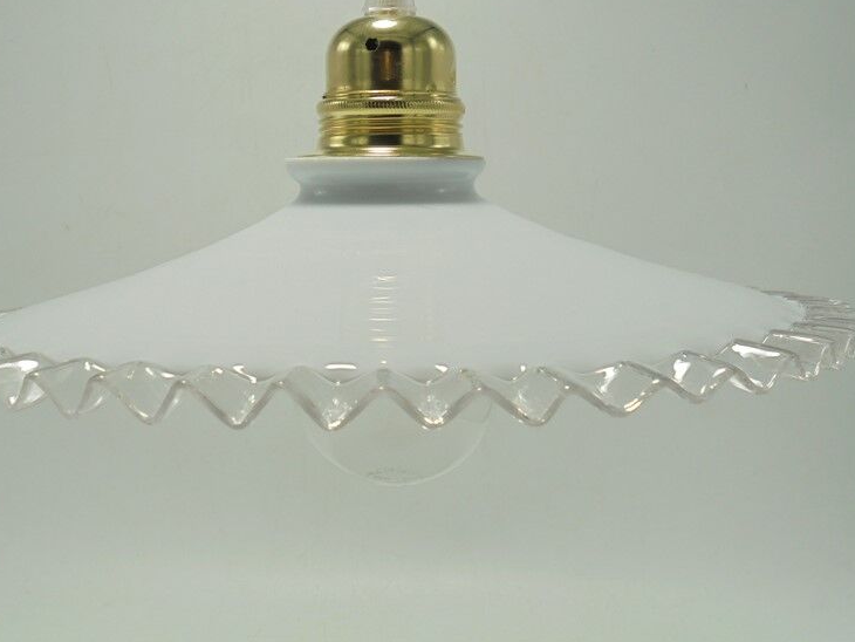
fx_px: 1310
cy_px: 251
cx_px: 362
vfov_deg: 27.5
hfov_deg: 36.1
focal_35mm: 53
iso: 100
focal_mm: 7.8
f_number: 4.5
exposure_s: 1/100
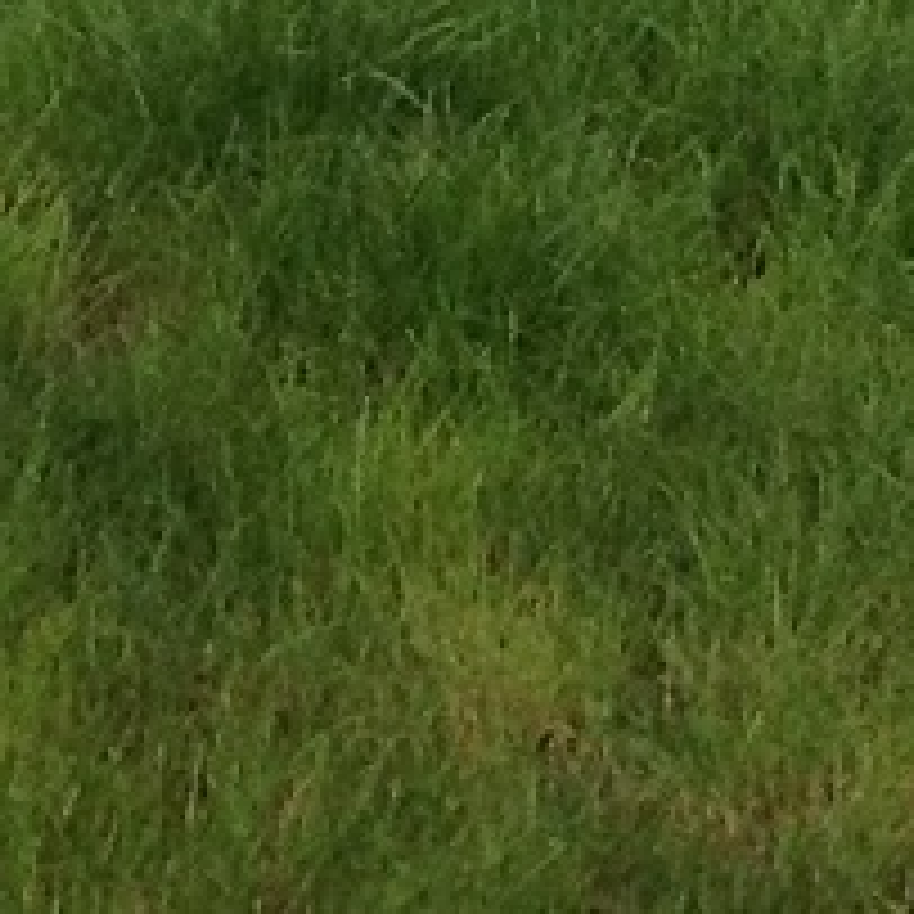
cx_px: 1747
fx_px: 9111
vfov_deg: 5.0
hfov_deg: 5.6
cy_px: -3044
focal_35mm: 305
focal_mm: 4.28
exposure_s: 1/1416
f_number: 2.4
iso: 64
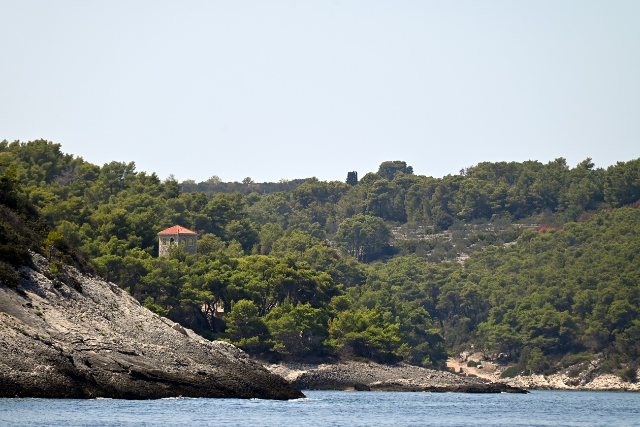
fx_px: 5334
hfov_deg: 6.9
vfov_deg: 4.6
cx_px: 320
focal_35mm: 300
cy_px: 214
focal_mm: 300
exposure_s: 1/1000
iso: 180
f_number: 5.6
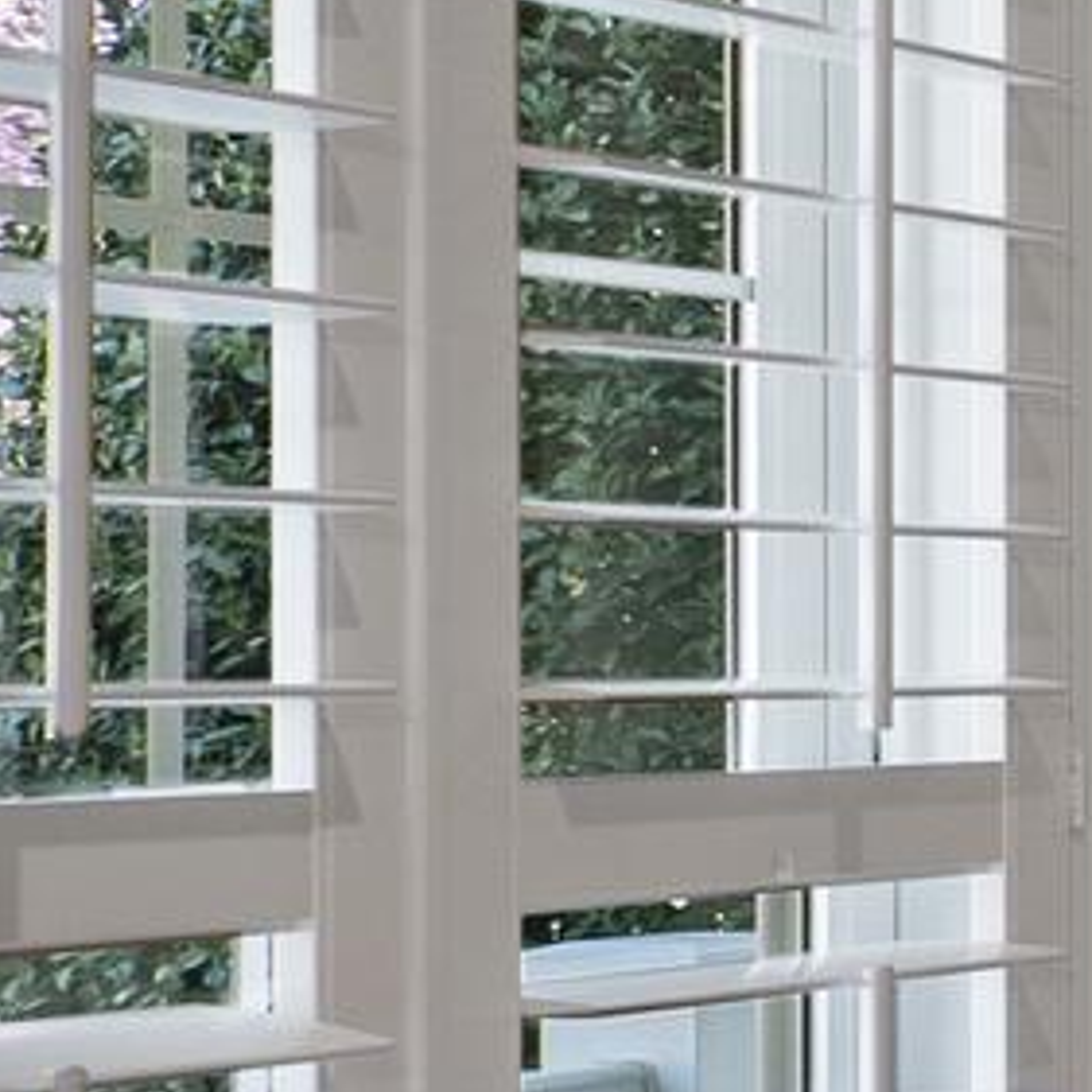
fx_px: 3319
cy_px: 670
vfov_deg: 18.7
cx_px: 3630
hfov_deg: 10.2
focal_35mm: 93
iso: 640
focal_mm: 10
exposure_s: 1/60
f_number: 2.8
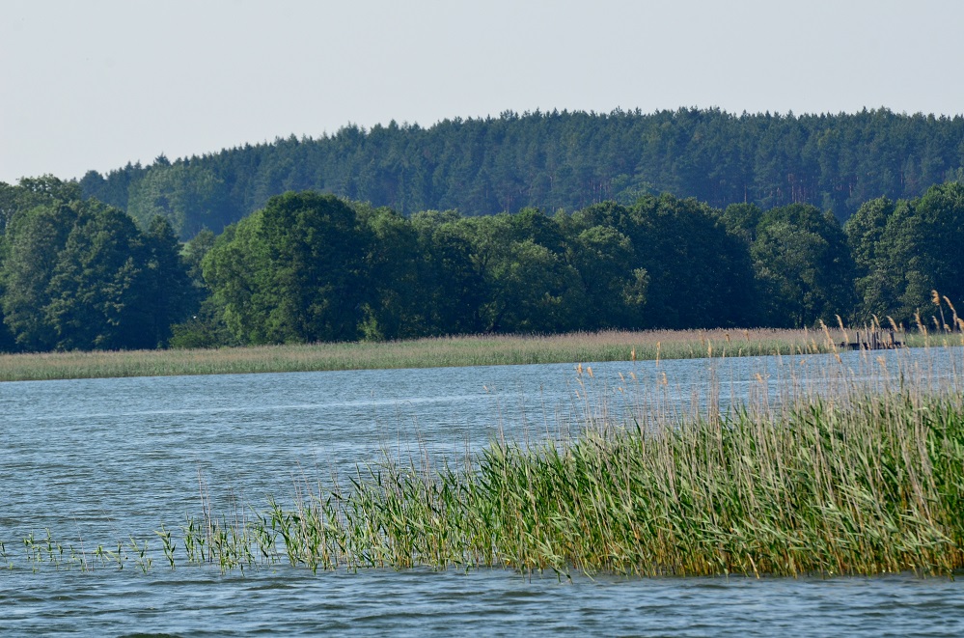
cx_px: 482
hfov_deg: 5.7
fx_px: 9617
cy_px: 319
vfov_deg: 3.8
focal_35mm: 360
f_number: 11
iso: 400
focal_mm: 240
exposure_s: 1/500
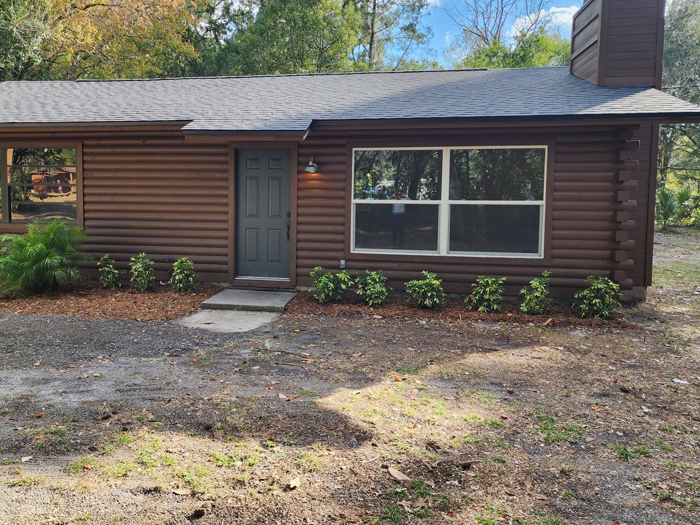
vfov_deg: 49.7
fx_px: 566
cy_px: 236
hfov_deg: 62.9
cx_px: 280
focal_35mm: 28
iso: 16
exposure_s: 1/180
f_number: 1.8
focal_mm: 6.4
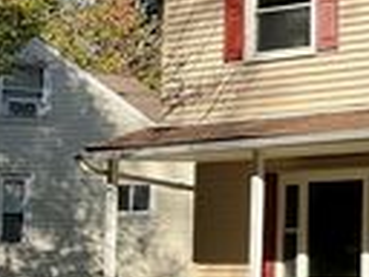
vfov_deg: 13.0
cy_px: 33
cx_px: 660
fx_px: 1205
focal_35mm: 113
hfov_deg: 15.1
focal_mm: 3
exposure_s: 1/1786
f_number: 1.8
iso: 16
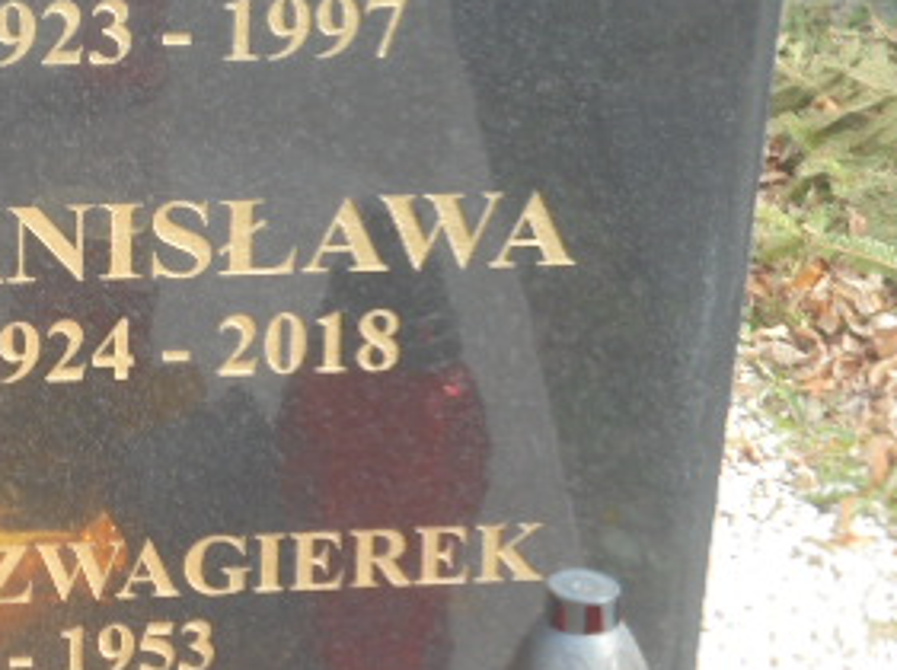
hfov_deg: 13.4
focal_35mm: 146
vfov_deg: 10.1
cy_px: 172
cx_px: 77
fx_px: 3778
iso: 100
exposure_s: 1/60
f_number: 5.6
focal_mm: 11.5
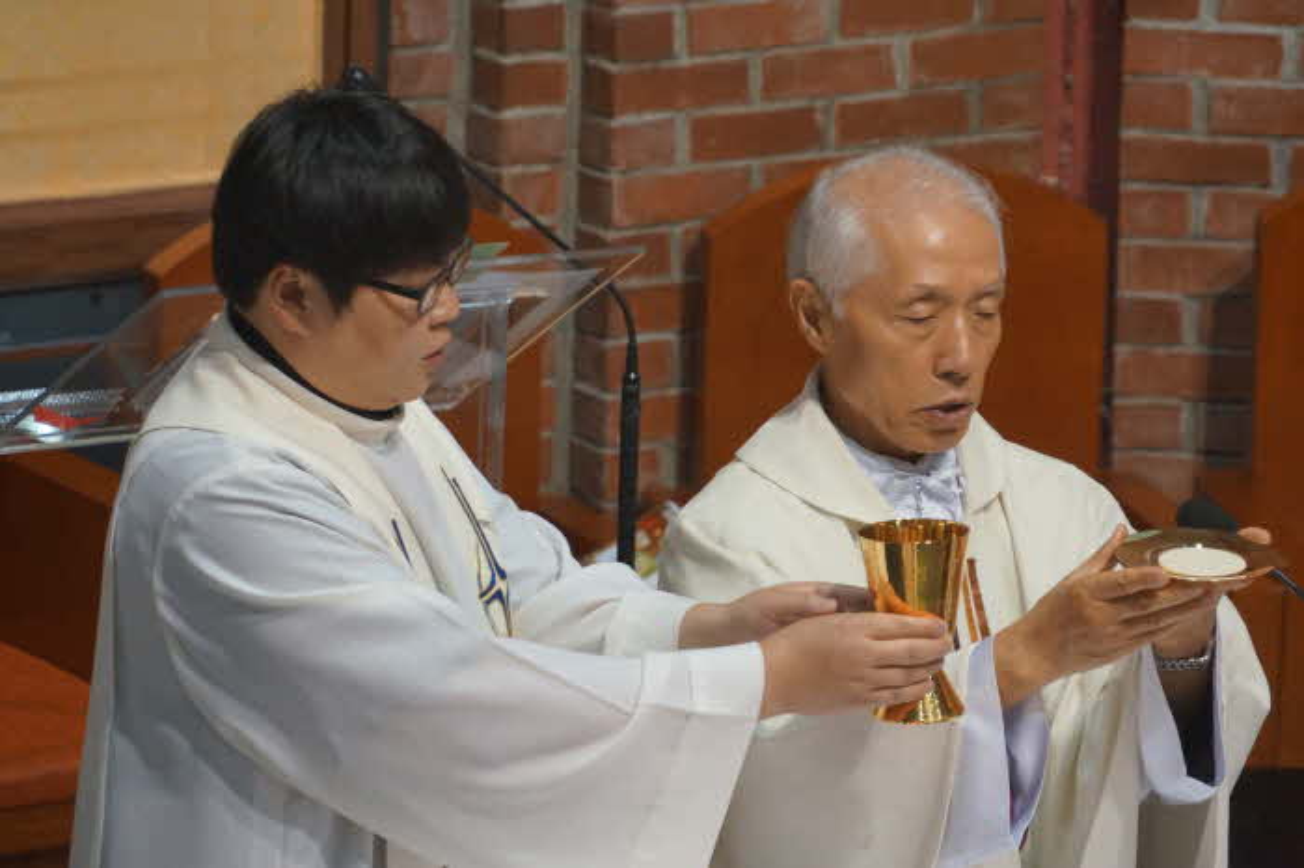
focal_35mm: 282
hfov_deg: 7.3
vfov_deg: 4.9
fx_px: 10209
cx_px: 652
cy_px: 434
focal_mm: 188
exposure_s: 1/60
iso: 2000
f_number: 6.3
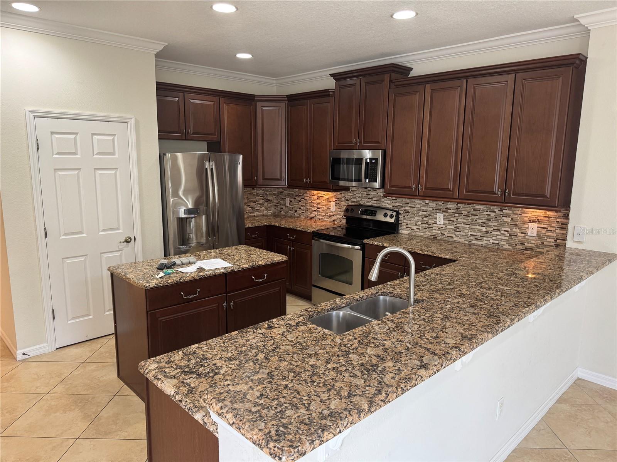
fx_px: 428
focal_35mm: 24
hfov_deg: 71.6
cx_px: 308
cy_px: 231
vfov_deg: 56.8
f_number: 1.78
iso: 160
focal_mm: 6.76
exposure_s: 1/60
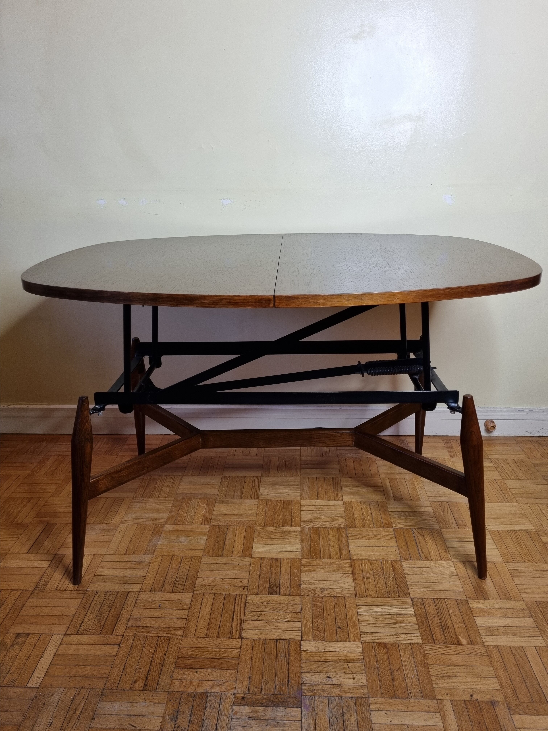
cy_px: 366
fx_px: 549
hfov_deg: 53.1
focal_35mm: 26
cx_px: 274
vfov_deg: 67.3
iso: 160
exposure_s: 1/100
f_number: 1.8
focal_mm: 5.4
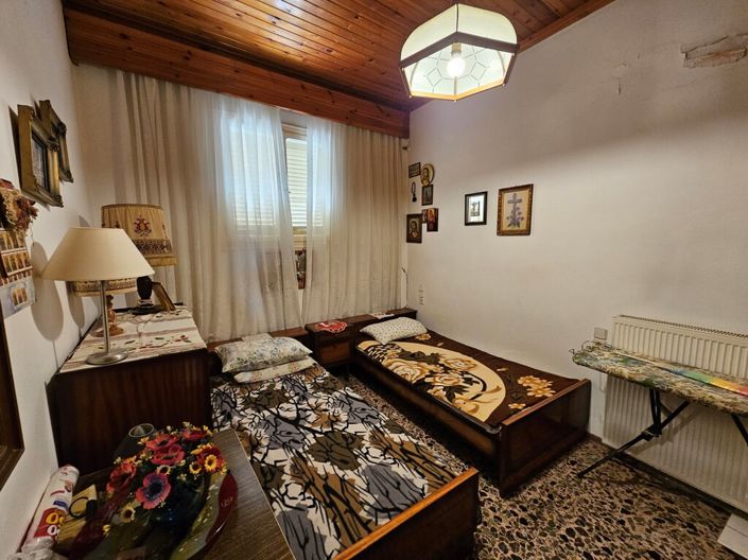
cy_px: 280
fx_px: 281
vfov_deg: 89.9
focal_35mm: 13
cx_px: 374
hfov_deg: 106.2
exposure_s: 1/33
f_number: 2.2
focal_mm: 2.2
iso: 320
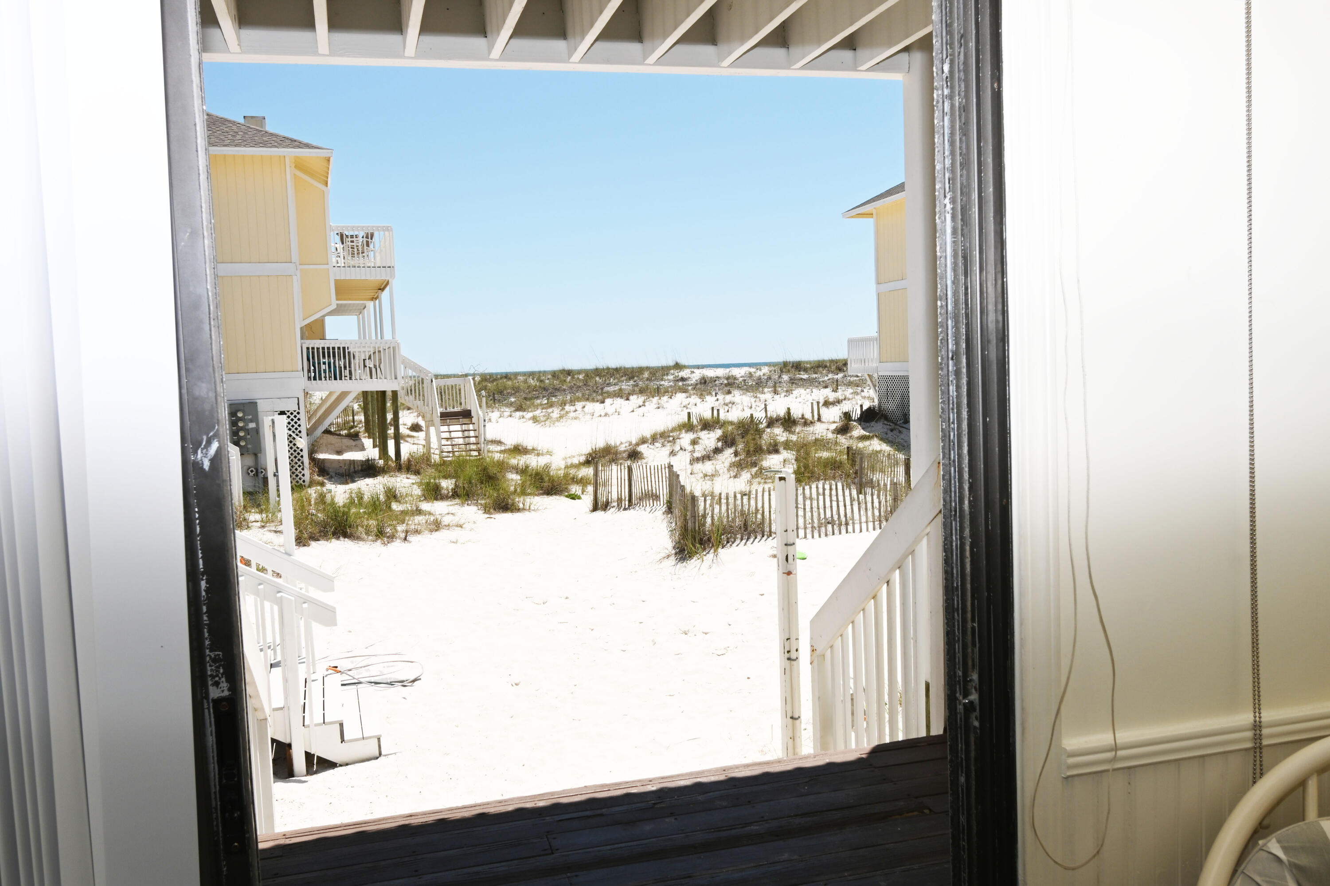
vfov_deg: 43.6
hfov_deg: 62.0
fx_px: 1108
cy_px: 443
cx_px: 665
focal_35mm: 30
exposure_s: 1/200
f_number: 13
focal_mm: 20
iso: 100
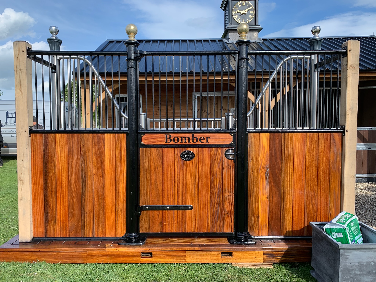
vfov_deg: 53.1
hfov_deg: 67.3
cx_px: 188
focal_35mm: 26
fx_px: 282
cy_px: 141
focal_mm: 4.25
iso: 25
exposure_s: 1/1001
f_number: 1.8
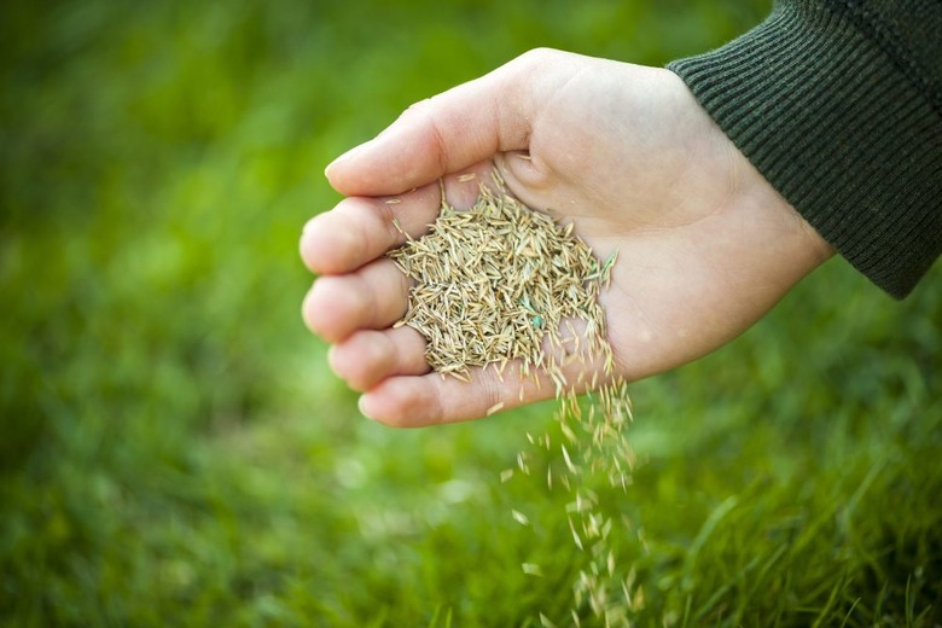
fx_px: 2747
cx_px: 471
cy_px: 314
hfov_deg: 19.5
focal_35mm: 105
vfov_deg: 13.0
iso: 200
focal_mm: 105
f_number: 3.2
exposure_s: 1/320
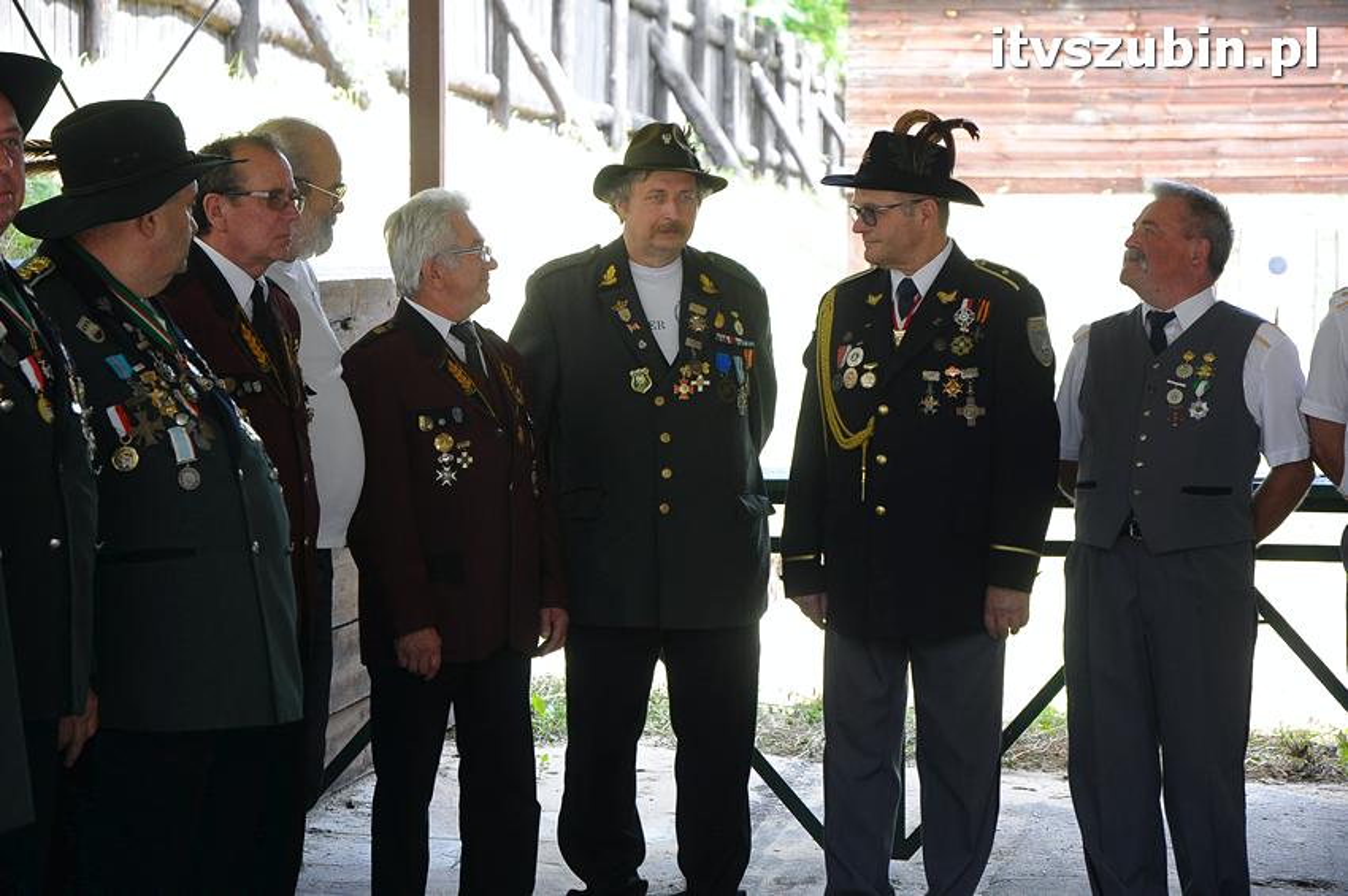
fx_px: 3928
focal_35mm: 105
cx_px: 674
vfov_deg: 13.0
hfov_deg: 19.5
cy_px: 448
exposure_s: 1/250
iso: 800
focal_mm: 70
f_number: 4.5
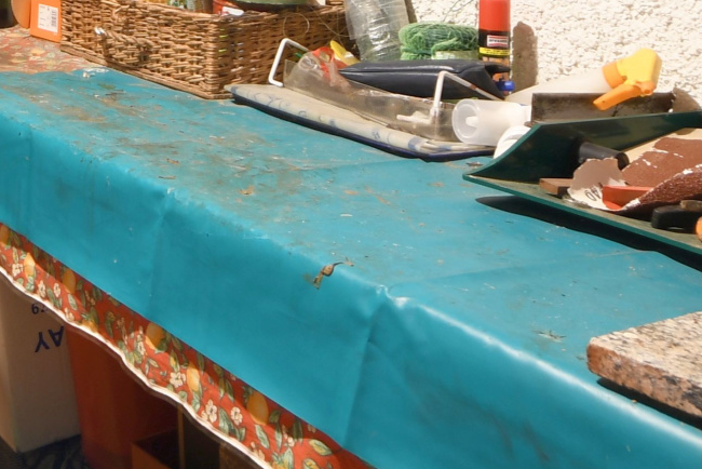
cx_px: -119
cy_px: -193
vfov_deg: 19.4
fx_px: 1229
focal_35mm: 63
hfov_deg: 28.2
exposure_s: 4
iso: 125
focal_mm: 11
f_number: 7.1
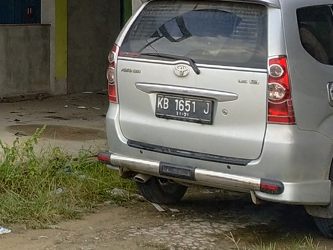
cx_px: -158
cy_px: -192
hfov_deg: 15.6
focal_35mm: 117
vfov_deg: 11.7
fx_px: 1125
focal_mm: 3.95
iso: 130
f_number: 1.8
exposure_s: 1/666
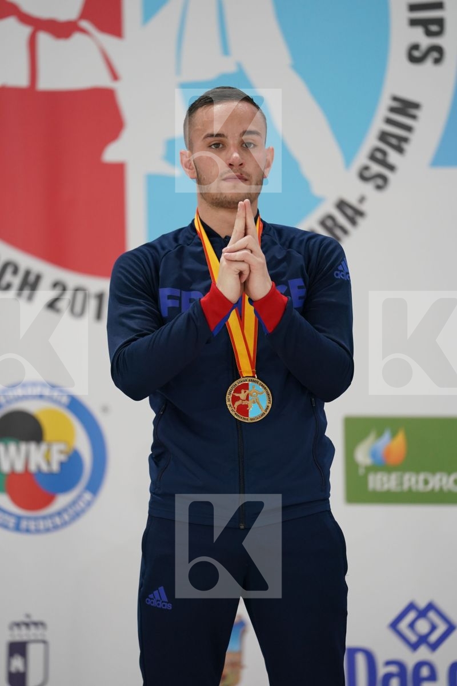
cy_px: 343
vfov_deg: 10.3
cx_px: 228
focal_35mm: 200
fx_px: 3808
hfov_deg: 6.9
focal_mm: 200
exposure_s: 1/250
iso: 1250
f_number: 2.8
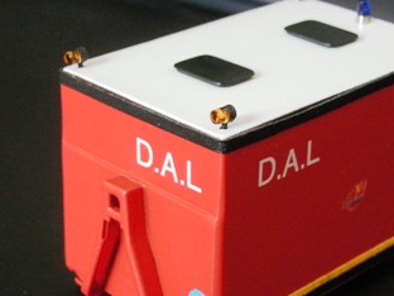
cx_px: 248
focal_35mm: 109
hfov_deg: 18.0
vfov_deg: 13.6
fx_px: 1241
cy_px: 173
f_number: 3.9
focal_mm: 12.3
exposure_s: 1/36.8
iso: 400
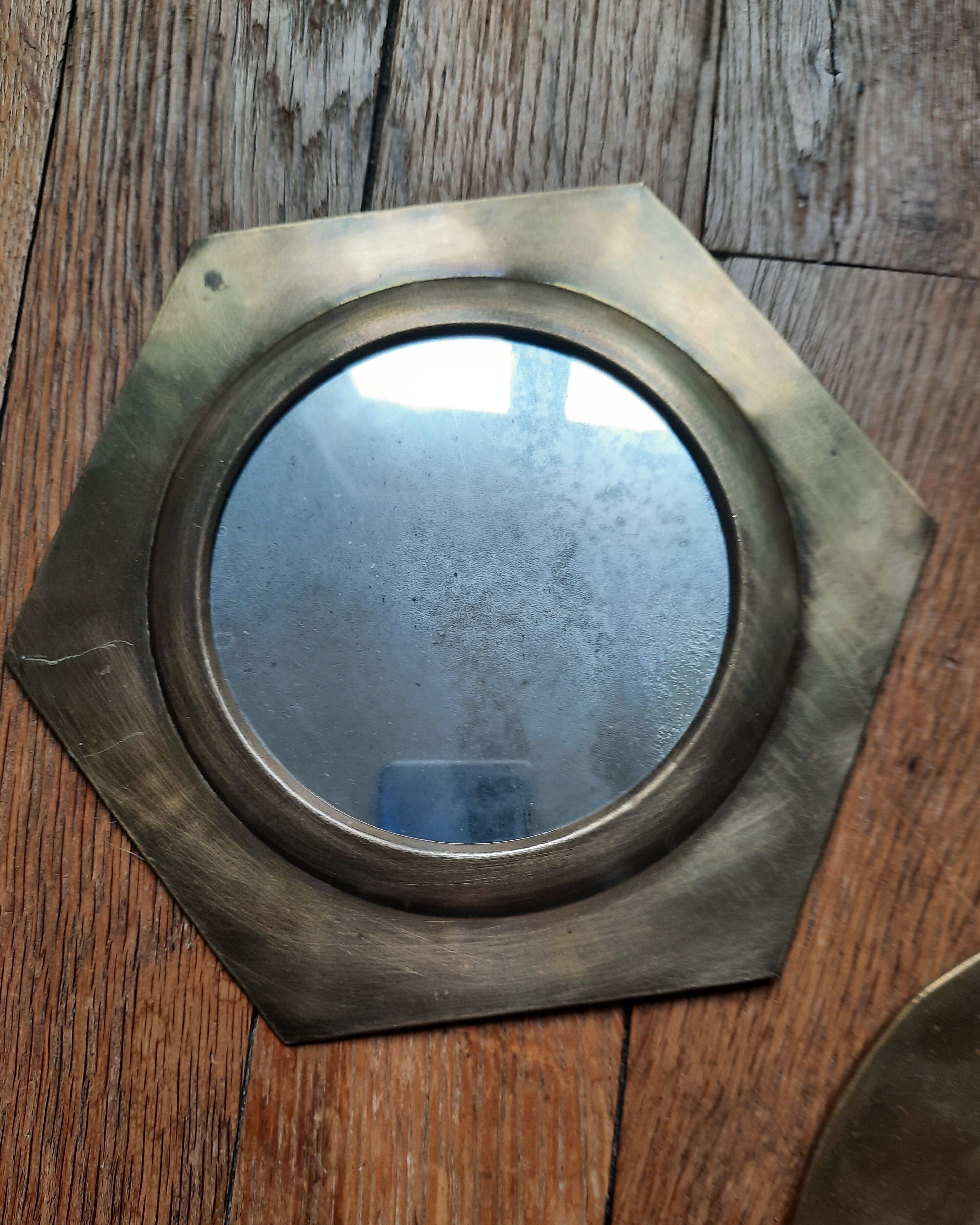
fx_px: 979
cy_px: 675
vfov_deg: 63.9
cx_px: 497
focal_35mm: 27
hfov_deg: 53.2
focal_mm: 4.6
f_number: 2
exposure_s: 1/50
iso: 32
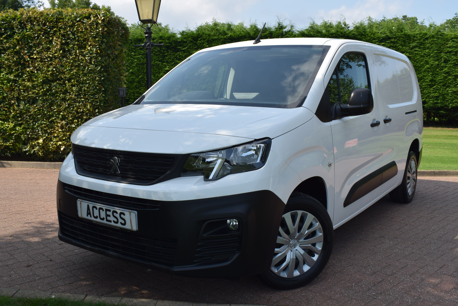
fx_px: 458
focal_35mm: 36
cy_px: 153
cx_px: 229
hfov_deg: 53.1
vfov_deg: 36.9
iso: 200
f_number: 9
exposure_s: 1/320
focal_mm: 24
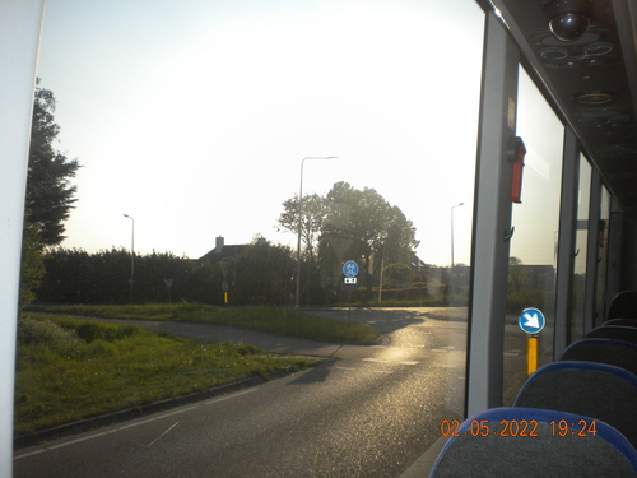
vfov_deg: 40.7
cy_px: 239
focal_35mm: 35
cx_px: 318
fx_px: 644
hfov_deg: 52.6
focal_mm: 6.3
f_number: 4.6
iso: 113
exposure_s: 1/580
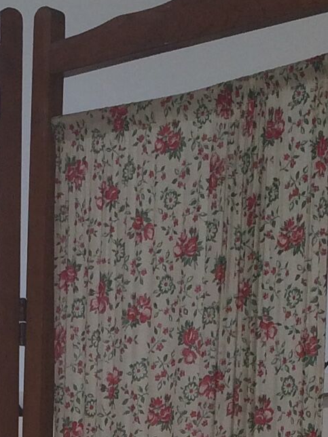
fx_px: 1857
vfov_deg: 12.1
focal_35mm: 147
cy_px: 851
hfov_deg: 10.1
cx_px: 52
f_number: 2.2
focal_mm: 4.15
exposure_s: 1/283
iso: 32
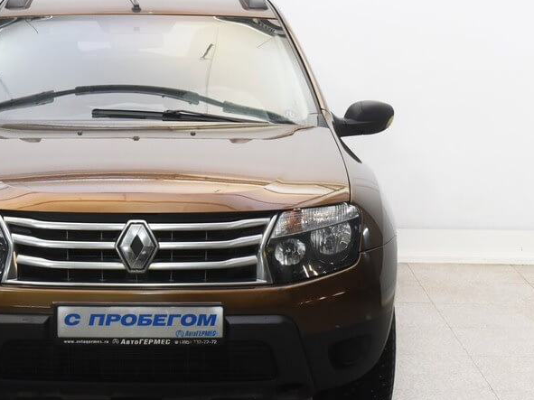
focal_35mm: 101
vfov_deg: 14.6
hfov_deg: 19.3
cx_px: 135
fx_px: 1558
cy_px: 182
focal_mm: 46
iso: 800
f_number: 7.1
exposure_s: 1/50
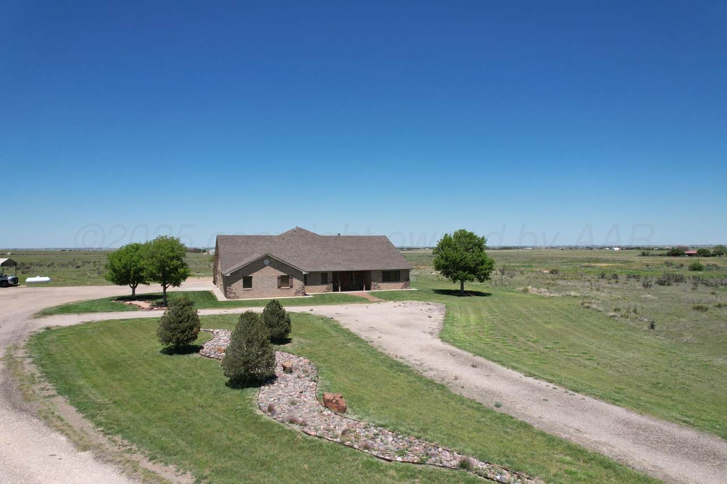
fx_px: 444
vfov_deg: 57.2
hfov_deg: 78.6
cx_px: 364
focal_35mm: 22
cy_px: 242
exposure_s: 1/2000
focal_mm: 8.38
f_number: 2.8
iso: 100
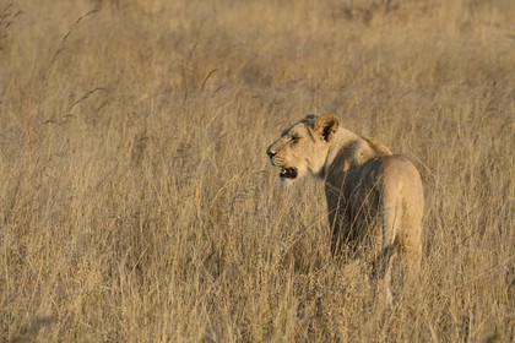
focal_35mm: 200
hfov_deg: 10.3
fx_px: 2861
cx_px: 258
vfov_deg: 6.9
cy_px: 172
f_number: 10
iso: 400
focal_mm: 200
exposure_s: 1/400
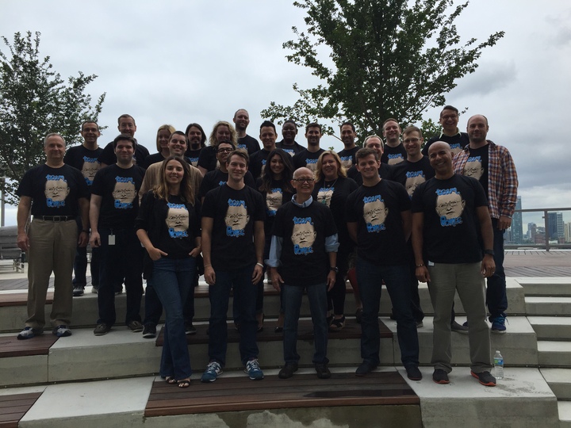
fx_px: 478
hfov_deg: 61.7
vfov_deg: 48.2
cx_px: 286
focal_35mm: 29
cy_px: 214
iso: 32
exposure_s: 1/1163
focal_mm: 4.15
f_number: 2.2
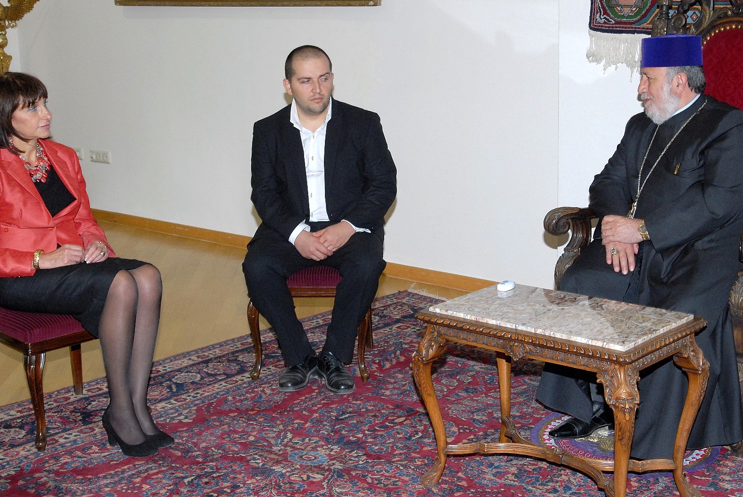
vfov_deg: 23.8
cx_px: 404
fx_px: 1178
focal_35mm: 57
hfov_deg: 35.0
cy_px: 227
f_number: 5.6
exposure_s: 1/60
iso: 500
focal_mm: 28
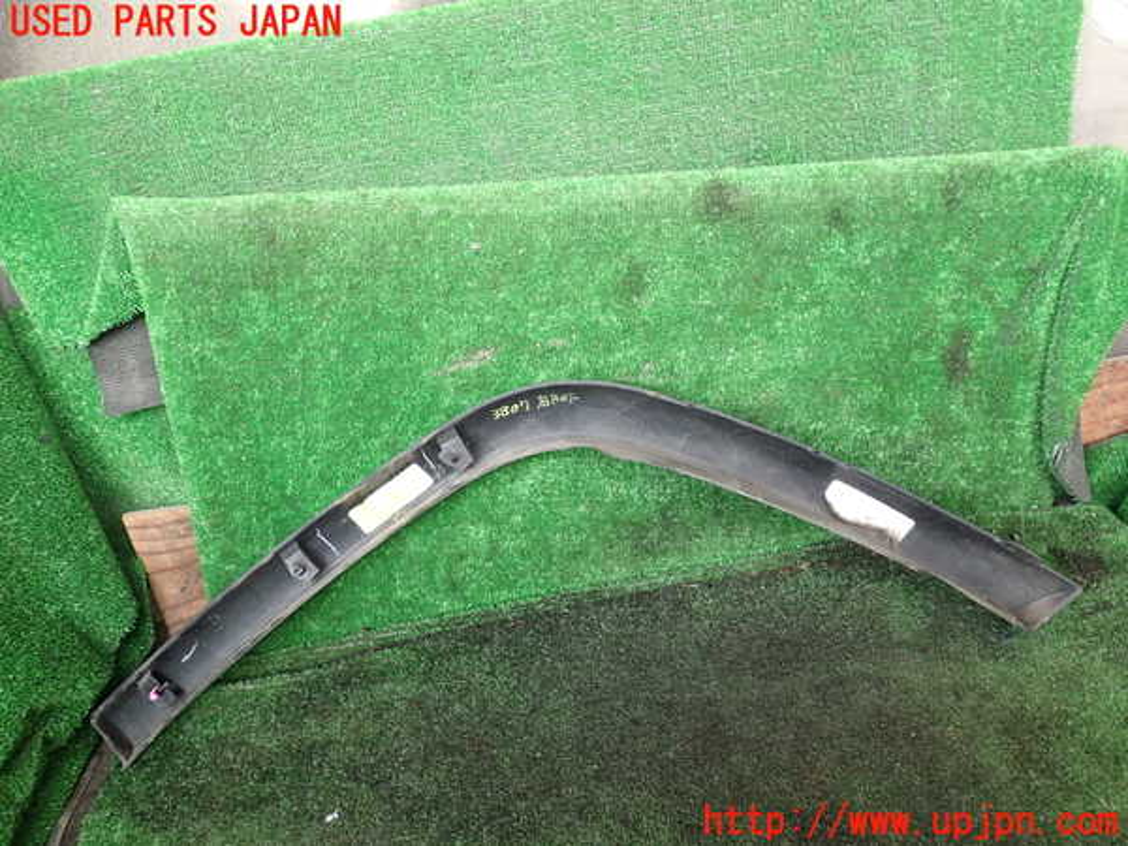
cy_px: 423
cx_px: 564
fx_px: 978
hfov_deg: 60.0
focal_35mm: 30
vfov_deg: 46.8
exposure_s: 1/60
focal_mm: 5.4
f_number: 2.3
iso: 125
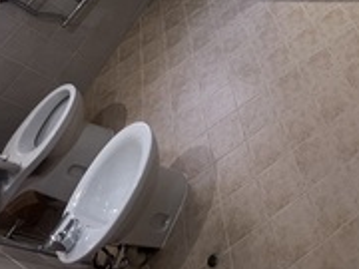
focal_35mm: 33
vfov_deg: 35.2
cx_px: 334
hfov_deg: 48.5
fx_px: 342
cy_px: -43
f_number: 1.8
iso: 80
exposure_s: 1/100
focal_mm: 1.57
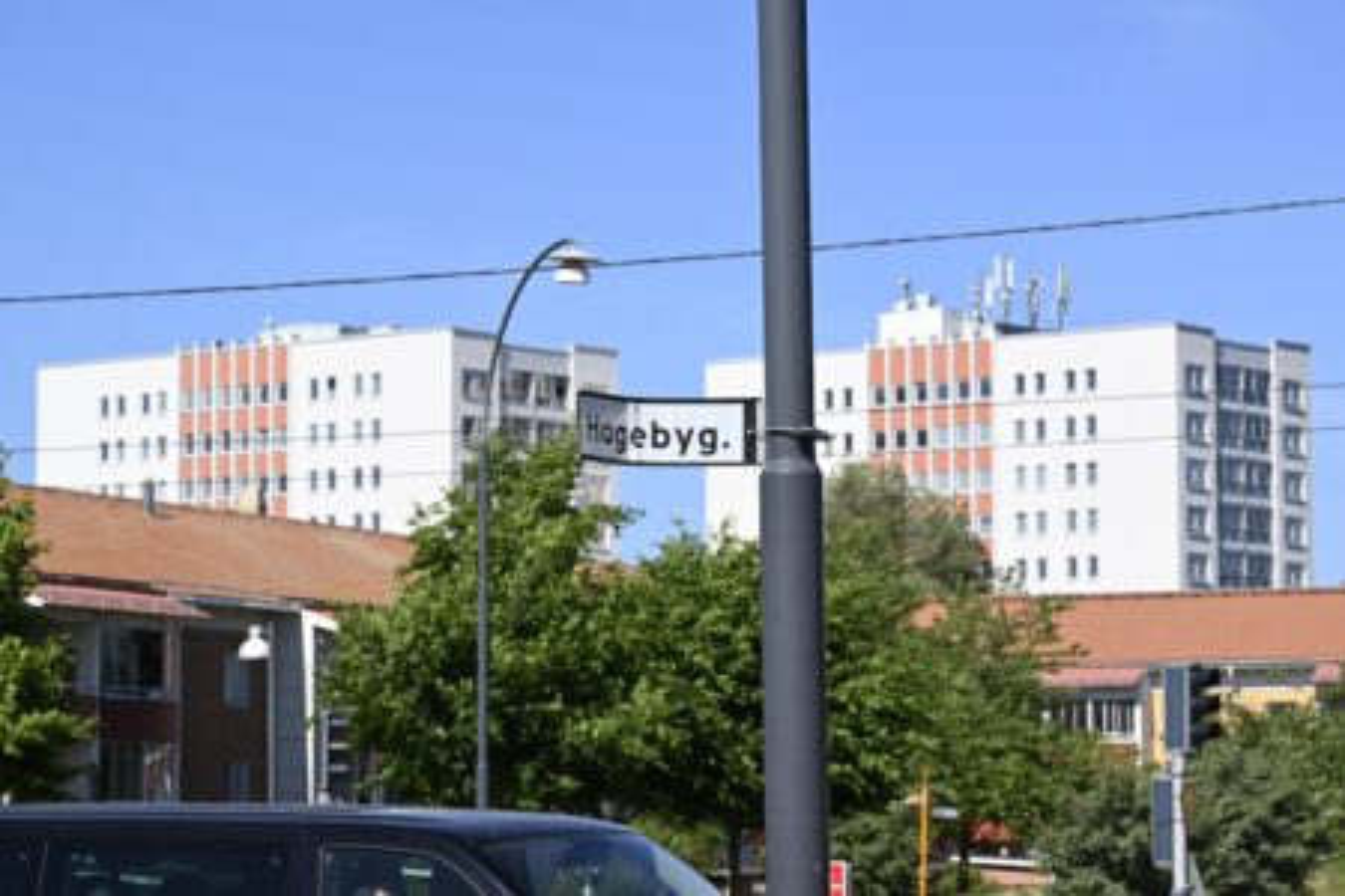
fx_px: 4296
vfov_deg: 11.9
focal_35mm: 115
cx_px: 672
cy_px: 448
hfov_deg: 17.8
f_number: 13
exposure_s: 1/800
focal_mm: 115
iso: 640
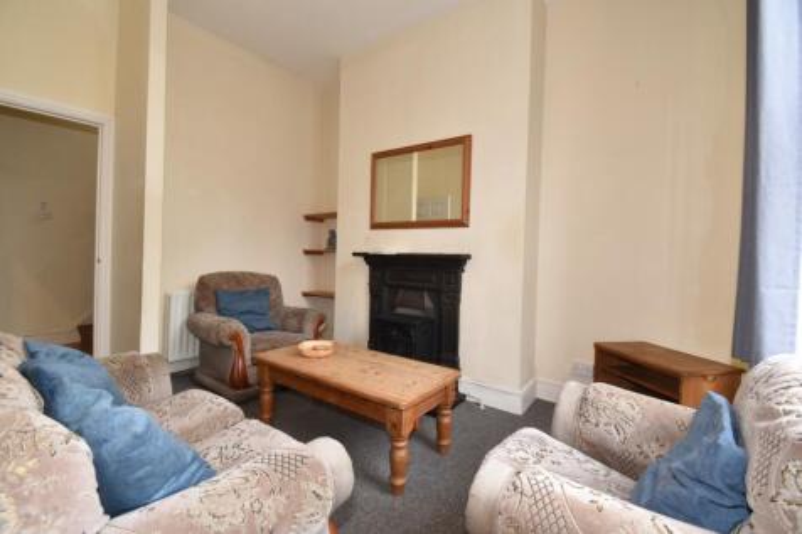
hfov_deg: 100.4
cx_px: 401
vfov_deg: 77.3
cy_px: 267
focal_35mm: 15
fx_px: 334
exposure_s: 1/3
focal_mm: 10
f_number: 9
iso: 100
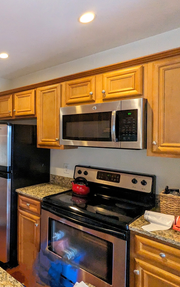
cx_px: 2
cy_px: 136
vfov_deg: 72.5
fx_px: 196
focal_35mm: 25
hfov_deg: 42.8
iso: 254
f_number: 2.2
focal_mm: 2.35
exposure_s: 1/40
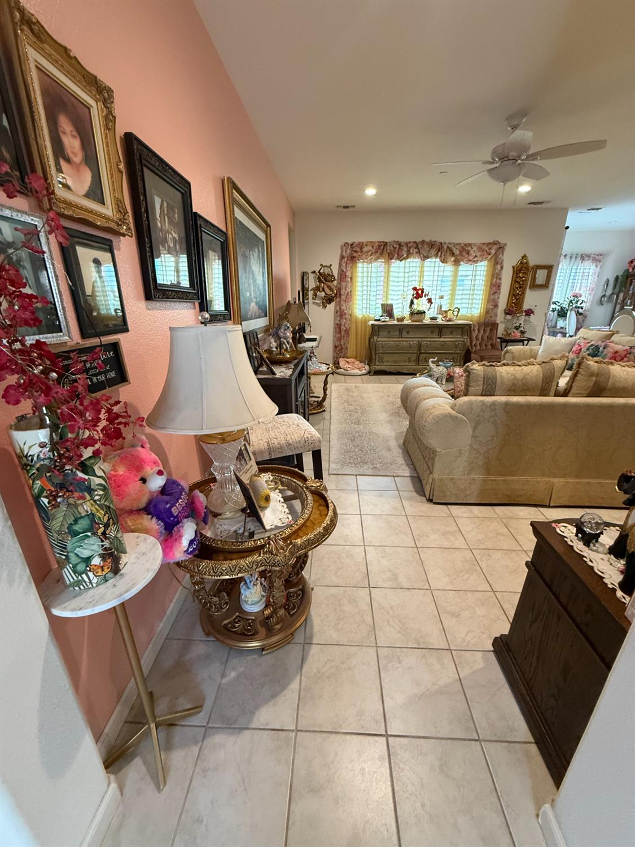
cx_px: 318
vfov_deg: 102.1
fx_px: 342
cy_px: 424
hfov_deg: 85.7
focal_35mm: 14
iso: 400
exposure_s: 1/60
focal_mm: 2.22
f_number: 2.2
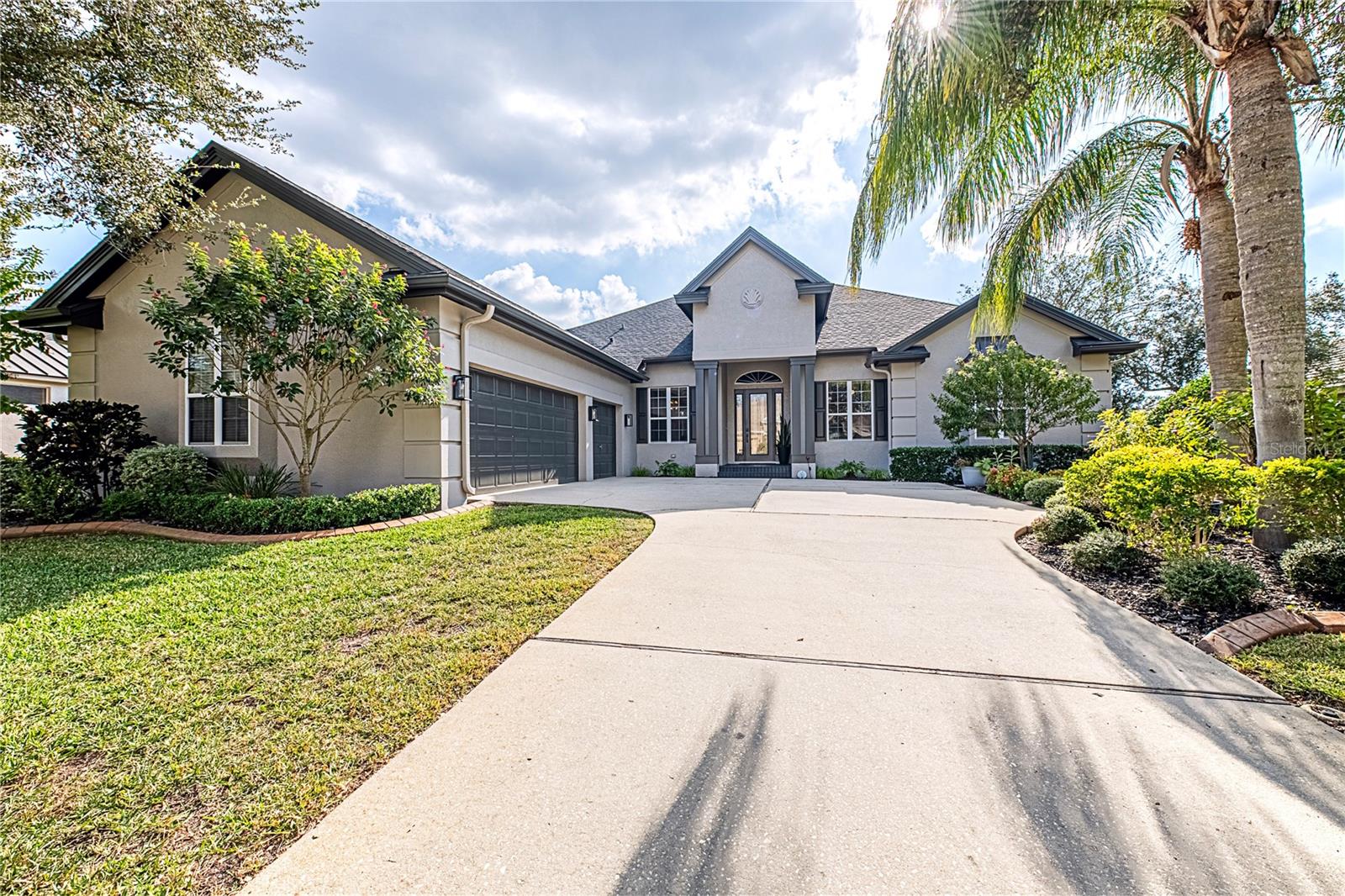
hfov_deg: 104.3
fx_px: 523
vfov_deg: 81.2
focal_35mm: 14
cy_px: 448
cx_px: 672
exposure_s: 1/8000
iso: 400
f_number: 8
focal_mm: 14
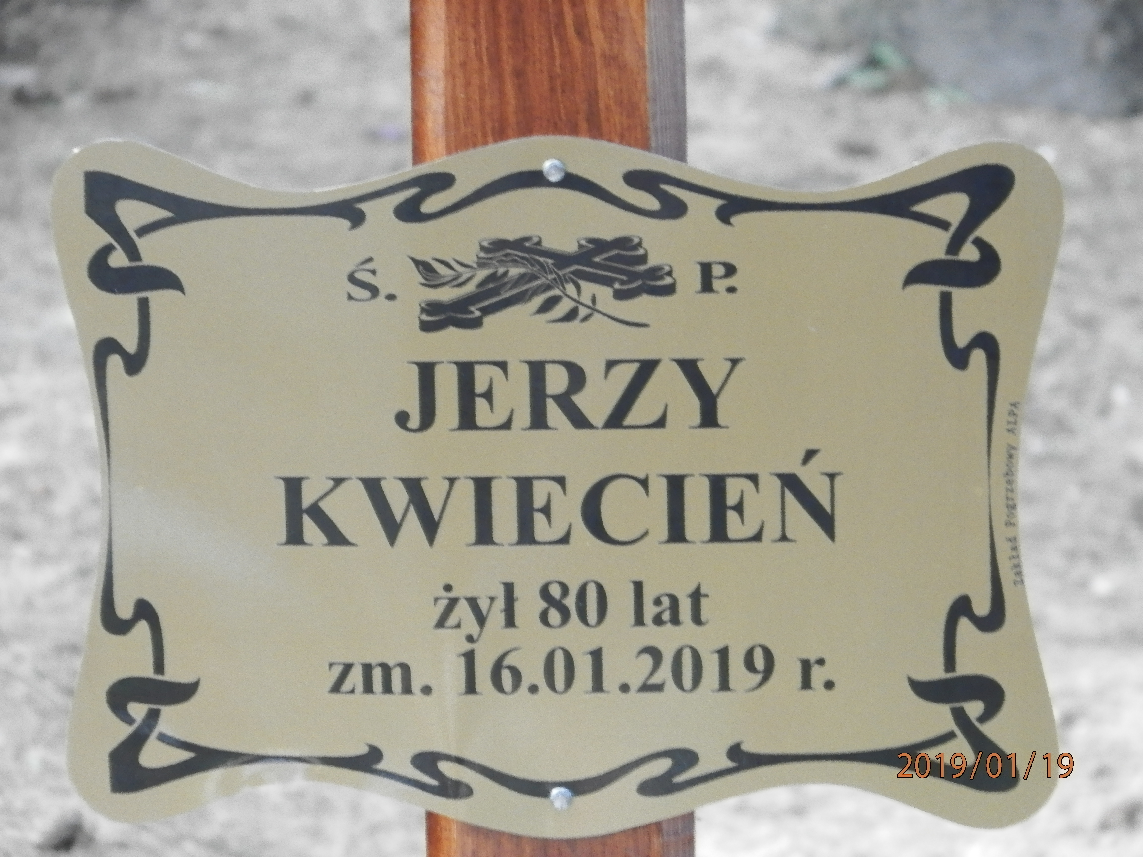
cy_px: 428
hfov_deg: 7.0
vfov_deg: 5.3
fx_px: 9278
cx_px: 572
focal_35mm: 281
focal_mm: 50.2
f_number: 5.6
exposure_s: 1/25
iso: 400
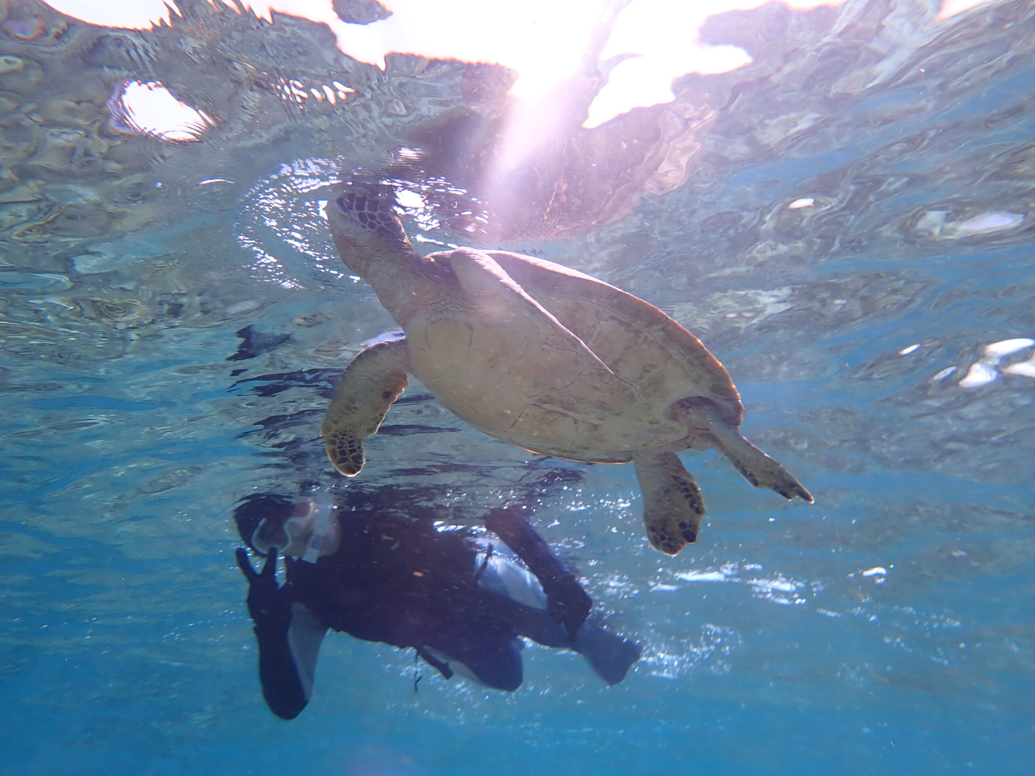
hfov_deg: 69.4
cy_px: 388
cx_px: 518
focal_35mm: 25
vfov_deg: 54.9
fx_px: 747
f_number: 8
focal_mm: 4.5
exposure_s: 1/125
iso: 100
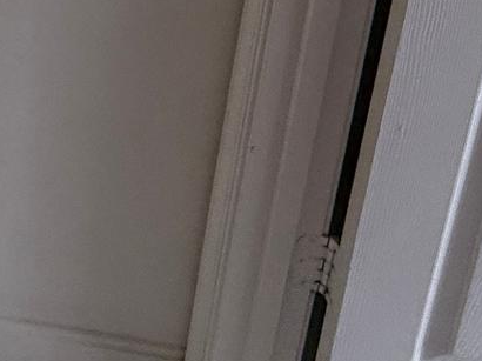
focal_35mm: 70
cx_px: -172
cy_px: -233
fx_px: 974
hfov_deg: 23.9
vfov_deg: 17.9
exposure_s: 1/91
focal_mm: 2.22
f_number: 2.2
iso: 320
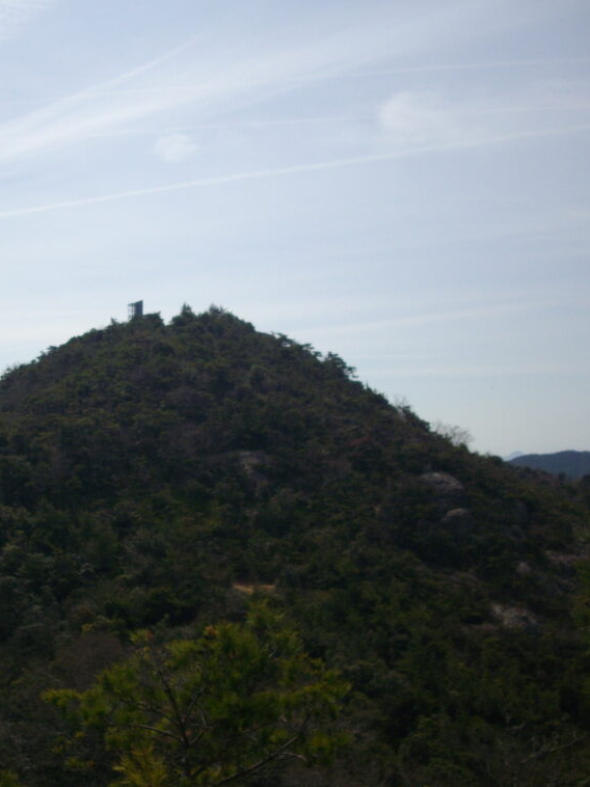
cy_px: 396
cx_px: 144
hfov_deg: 28.6
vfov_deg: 38.2
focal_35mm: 50
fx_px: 1137
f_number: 5.6
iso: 100
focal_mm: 6.2
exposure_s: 1/800
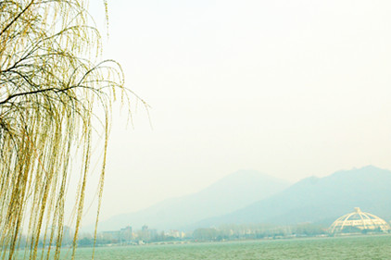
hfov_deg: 31.7
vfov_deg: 22.2
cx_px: 58
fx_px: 662
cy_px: 151
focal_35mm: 61
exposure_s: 1/200
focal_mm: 22
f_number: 13
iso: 100
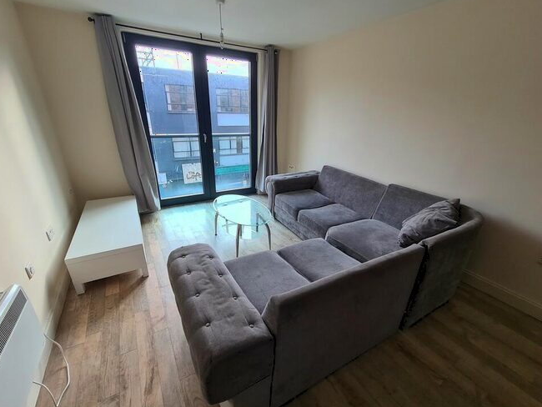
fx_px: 219
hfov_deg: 102.0
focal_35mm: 14
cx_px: 274
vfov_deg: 85.6
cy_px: 214
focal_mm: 2.2
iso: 100
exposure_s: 1/100
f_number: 2.2
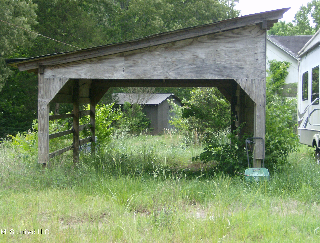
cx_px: 160
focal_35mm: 70
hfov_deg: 27.6
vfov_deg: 21.2
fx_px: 650
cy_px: 122
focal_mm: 11.6
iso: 100
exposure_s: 1/235
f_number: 3.7
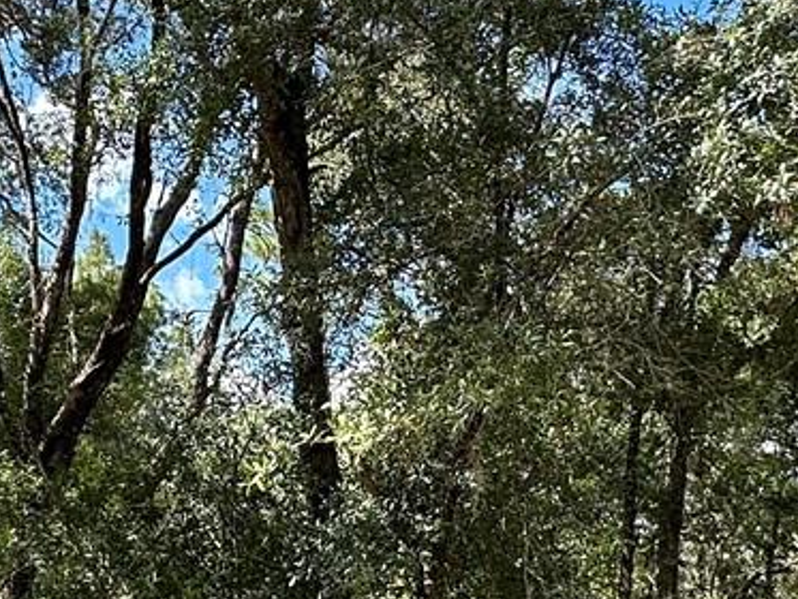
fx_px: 1384
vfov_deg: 24.3
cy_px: 400
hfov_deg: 32.1
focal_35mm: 60
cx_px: 355
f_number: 2.2
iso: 40
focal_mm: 2.22
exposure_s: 1/280
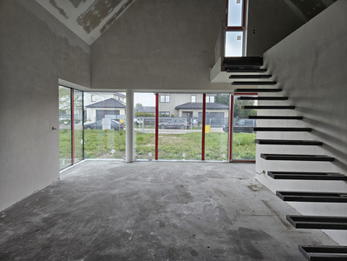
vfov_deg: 58.9
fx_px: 231
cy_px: 130
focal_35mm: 23
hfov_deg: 73.9
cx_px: 174
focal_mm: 5.4
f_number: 1.8
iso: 125
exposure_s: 1/190
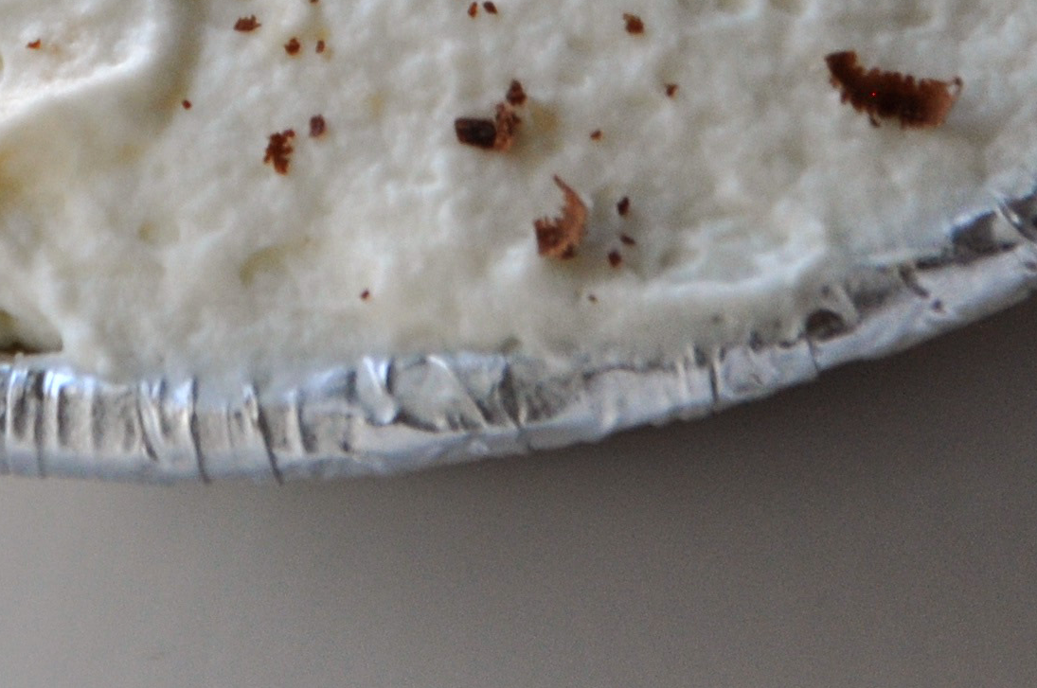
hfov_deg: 1.8
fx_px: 33801
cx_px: 58
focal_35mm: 1175
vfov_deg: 1.2
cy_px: -626
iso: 560
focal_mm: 200
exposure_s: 1/250
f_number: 5.6
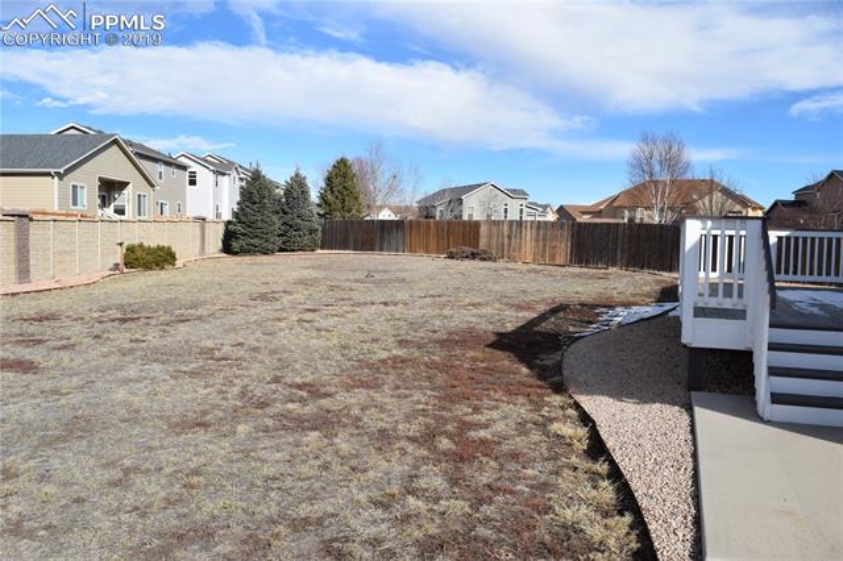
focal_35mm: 27
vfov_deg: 47.9
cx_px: 422
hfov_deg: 67.4
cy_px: 280
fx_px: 632
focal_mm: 18
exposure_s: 1/400
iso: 200
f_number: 10
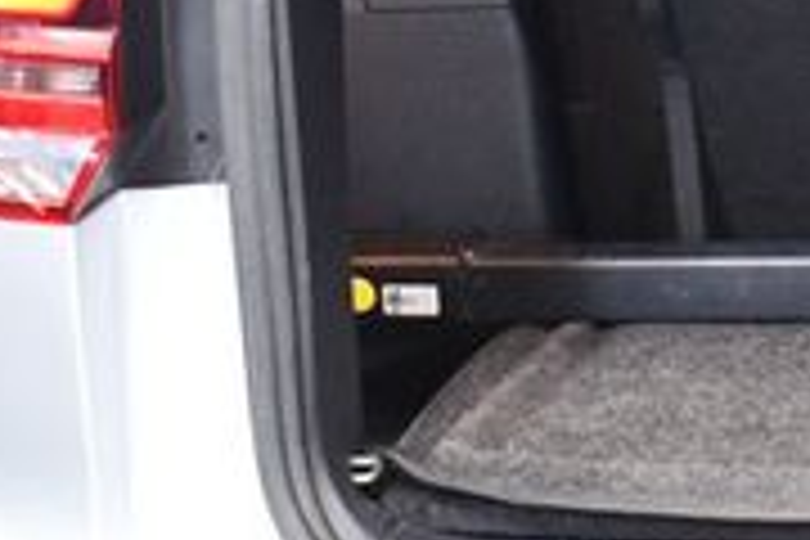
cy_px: -72
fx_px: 2880
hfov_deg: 14.7
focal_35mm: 128
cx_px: 1264
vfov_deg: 10.6
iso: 5000
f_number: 3.5
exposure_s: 1/60
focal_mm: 18
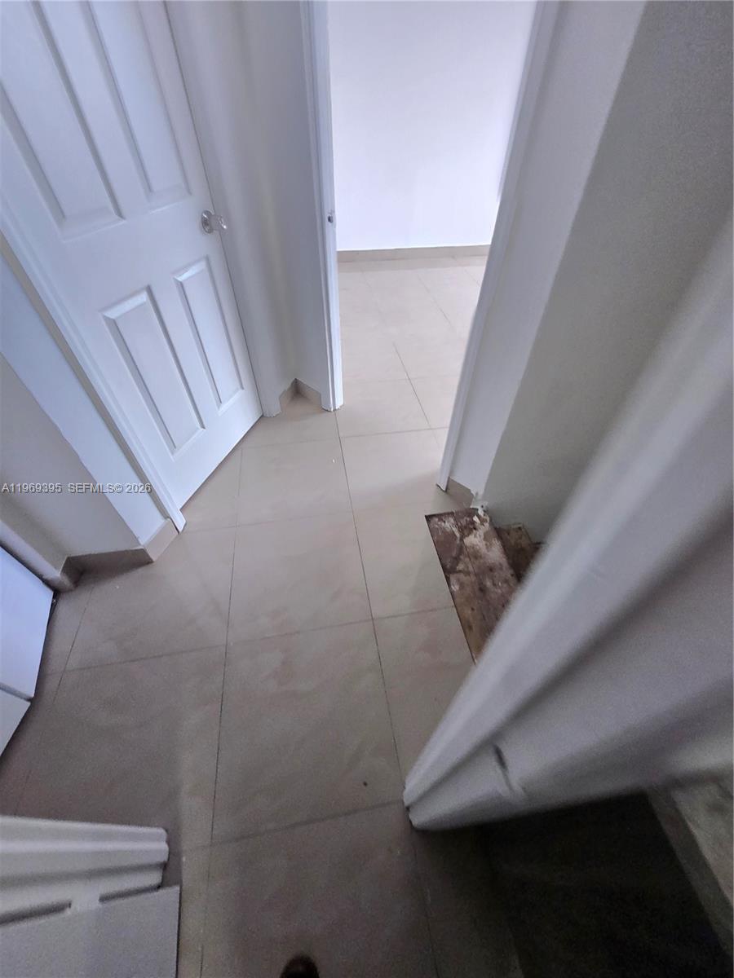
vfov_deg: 106.2
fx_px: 368
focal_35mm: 13
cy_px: 489
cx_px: 367
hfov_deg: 89.9
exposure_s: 1/60
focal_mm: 1.7
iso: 320
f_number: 2.2
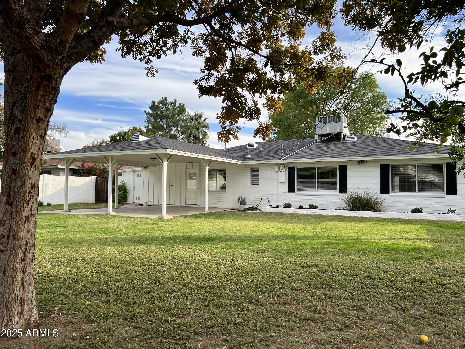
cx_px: 232
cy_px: 174
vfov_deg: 53.1
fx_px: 349
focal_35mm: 26
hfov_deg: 67.3
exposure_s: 1/1645
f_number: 1.5
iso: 50
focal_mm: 5.7
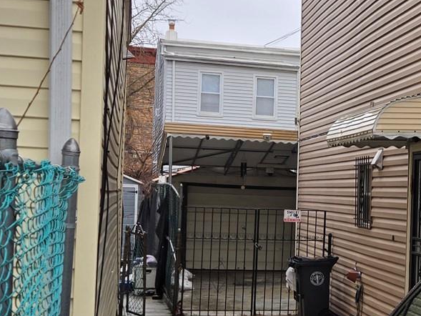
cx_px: 452
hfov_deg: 23.1
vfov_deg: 18.4
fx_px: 973
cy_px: 210
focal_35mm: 80
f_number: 1.8
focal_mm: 5.4
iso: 25
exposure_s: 1/180
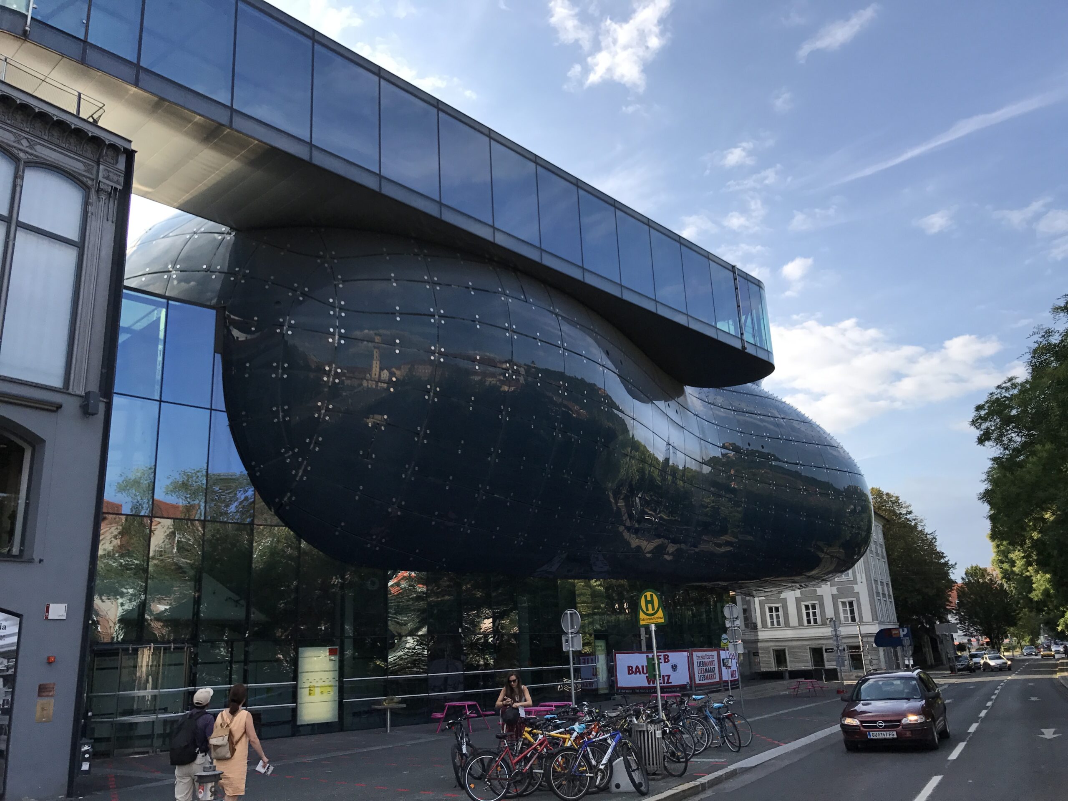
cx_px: 534
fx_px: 864
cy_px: 400
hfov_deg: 63.4
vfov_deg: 49.7
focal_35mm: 28
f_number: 1.8
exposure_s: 1/1408
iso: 20
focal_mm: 3.99
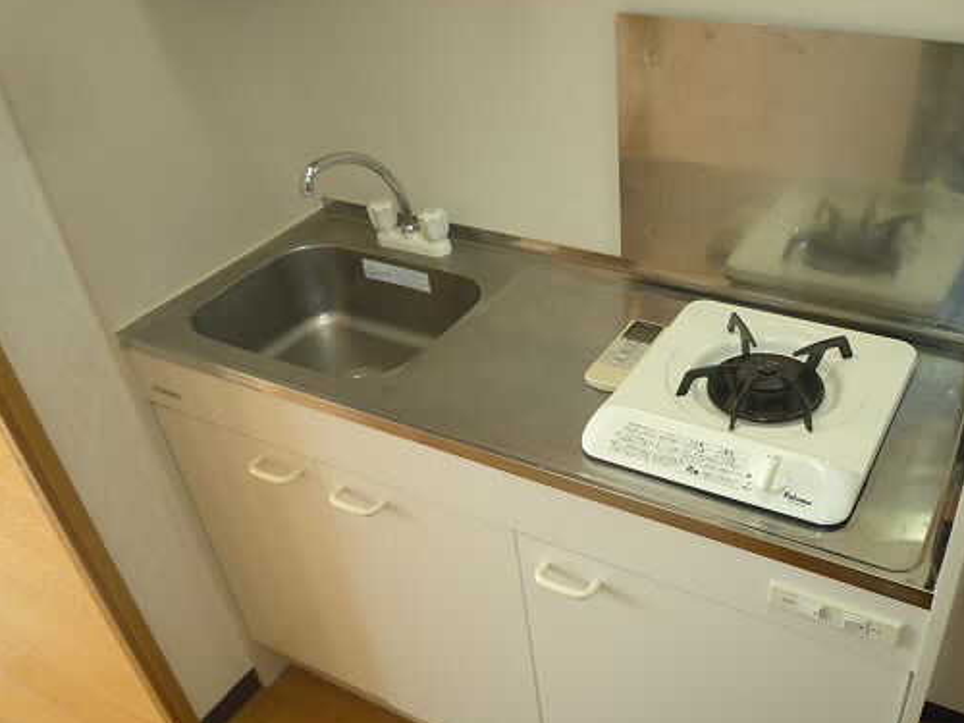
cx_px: 582
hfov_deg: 56.3
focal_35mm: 32
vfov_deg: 43.9
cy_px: 440
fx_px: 891
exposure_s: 1/30
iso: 100
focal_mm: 4.4
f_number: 2.8
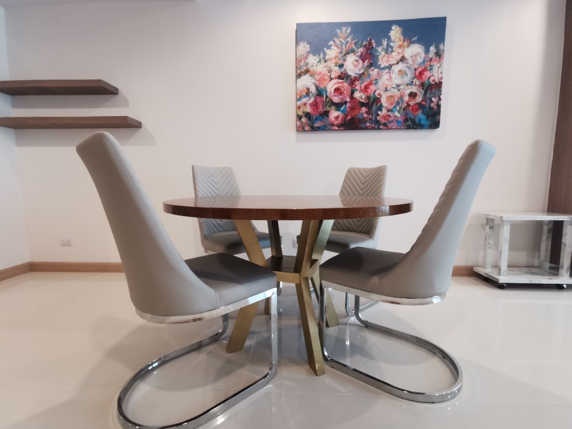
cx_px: 286
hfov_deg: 94.5
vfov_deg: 78.1
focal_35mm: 16
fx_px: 264
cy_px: 214
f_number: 2.2
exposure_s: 1/33.3
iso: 320
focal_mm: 2.35
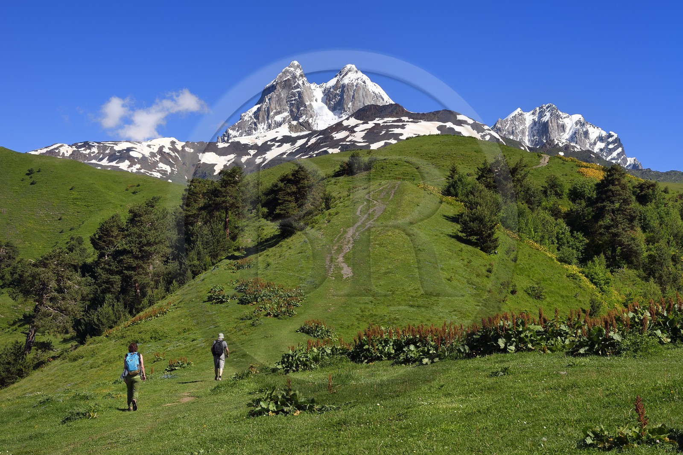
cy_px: 228
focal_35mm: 50
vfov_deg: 27.0
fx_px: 948
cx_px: 342
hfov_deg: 39.6
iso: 200
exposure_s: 1/400
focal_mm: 50
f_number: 11
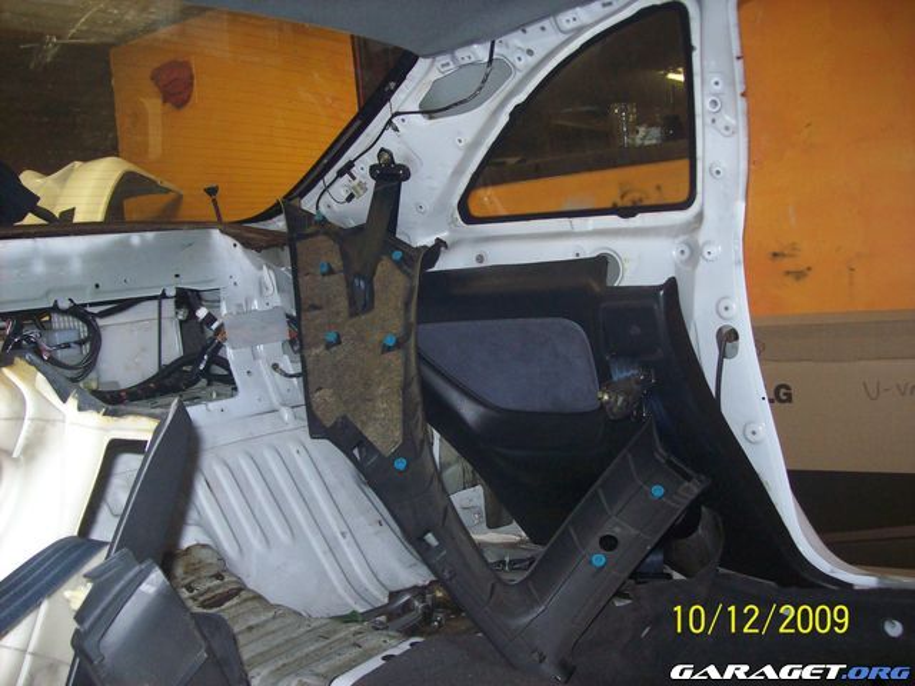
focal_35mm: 36
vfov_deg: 39.7
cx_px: 458
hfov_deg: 51.4
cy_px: 343
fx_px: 952
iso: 200
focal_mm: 6
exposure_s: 1/64
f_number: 2.7
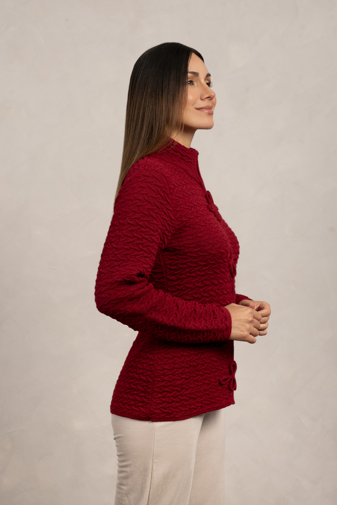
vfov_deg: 39.6
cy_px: 252
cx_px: 168
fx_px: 701
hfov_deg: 27.0
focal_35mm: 50
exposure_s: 1/160
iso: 100
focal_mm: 50
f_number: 11
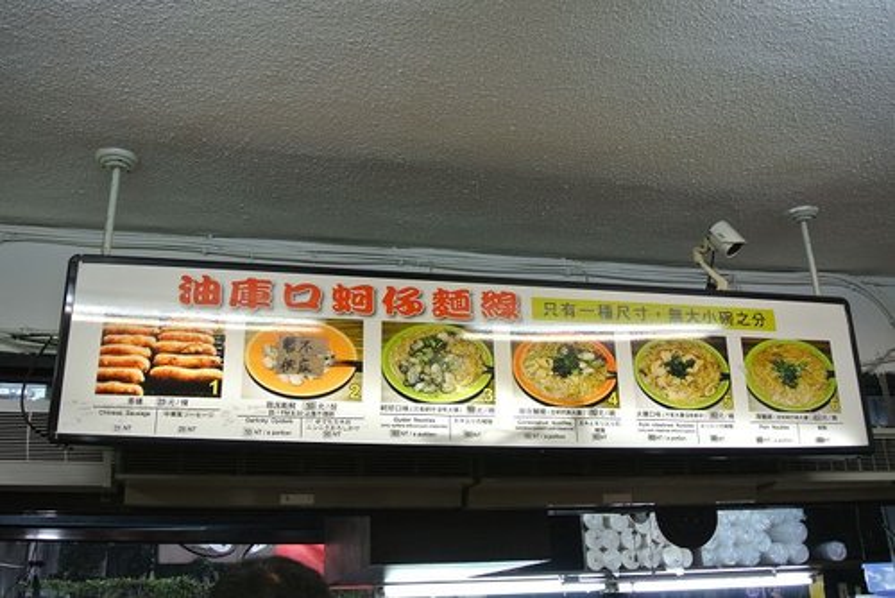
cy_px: 299
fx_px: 796
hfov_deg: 58.7
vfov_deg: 41.2
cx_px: 448
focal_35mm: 32
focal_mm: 12.2
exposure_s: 1/60
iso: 400
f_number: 3.8
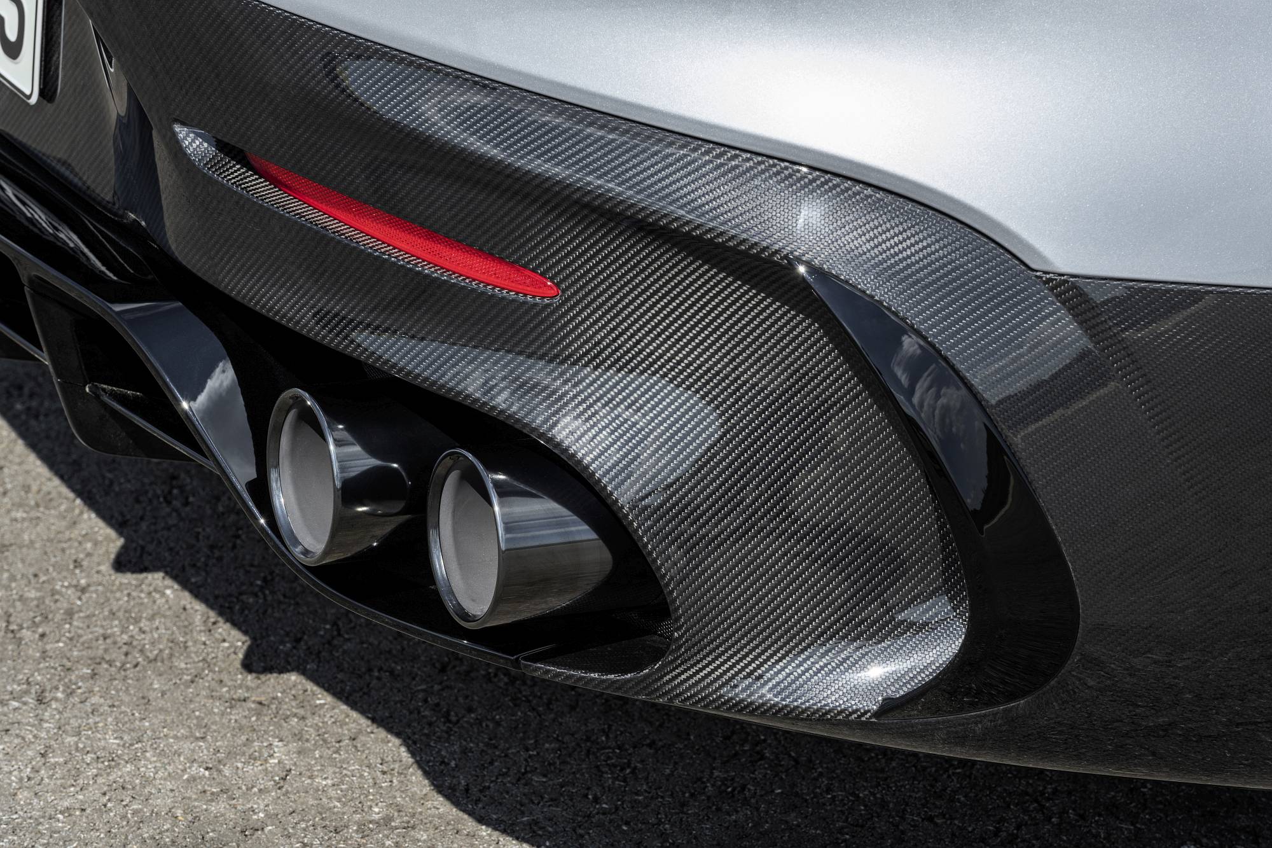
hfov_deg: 10.8
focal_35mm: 190
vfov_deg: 7.2
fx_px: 6712
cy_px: 424
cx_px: 636
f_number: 11
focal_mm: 190
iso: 100
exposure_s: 1/80
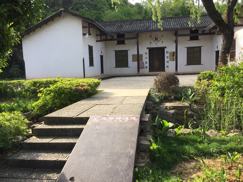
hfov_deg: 60.0
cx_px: 122
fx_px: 211
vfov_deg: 46.8
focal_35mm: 30
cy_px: 91
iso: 32
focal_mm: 4.15
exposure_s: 1/618
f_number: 2.2
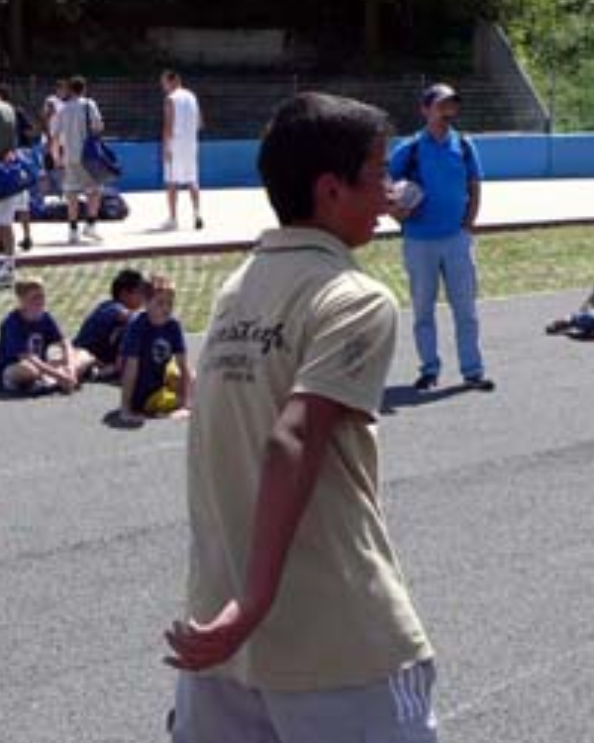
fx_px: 1780
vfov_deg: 23.5
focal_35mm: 81
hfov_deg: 18.6
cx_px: 36
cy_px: 481
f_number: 3.7
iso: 80
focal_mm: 7.7
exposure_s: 1/640
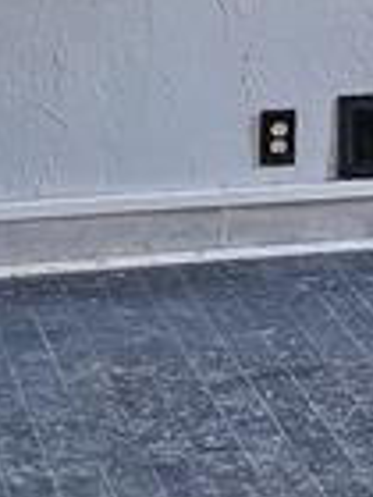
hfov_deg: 9.5
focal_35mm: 157
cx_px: 181
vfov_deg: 12.5
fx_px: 2256
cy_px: 126
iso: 500
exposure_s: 1/30
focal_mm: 6.3
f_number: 1.7
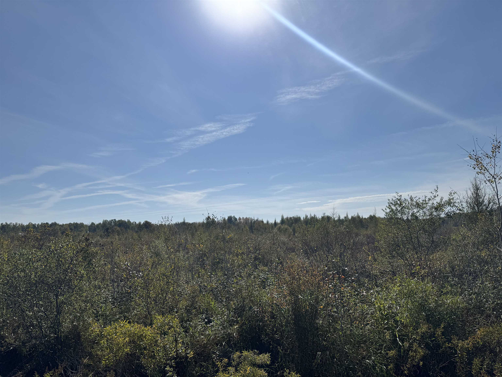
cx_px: 251
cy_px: 188
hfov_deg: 71.6
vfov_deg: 56.8
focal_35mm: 24
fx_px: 348
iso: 50
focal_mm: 6.76
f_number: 1.78
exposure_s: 1/12346
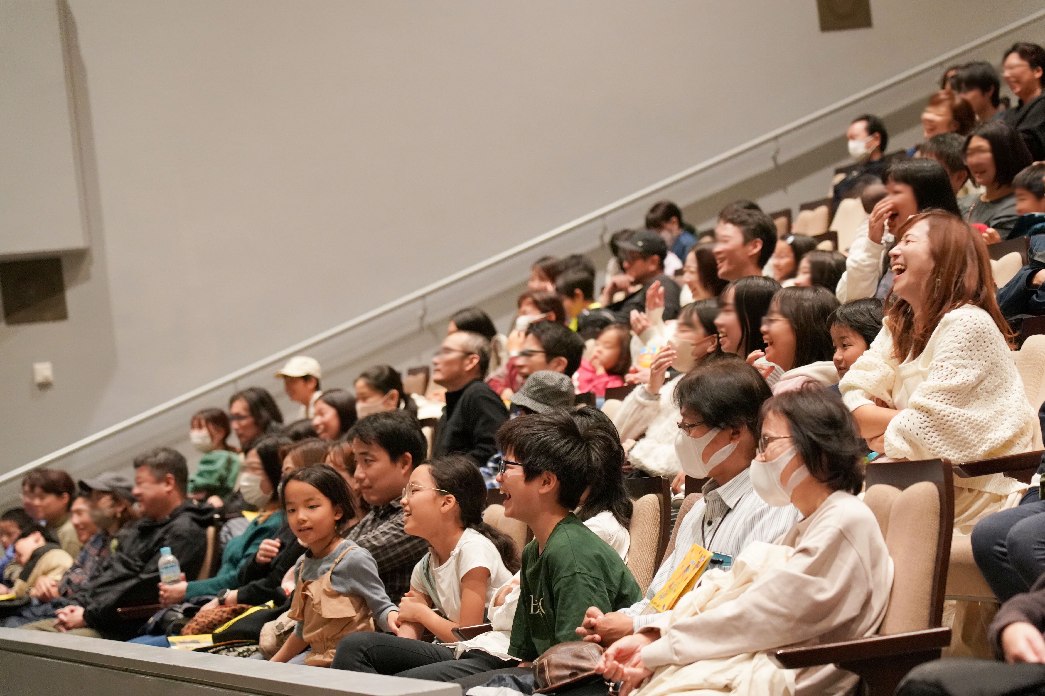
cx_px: 522
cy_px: 348
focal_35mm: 105
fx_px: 3048
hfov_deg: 19.5
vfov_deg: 13.0
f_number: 4
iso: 5000
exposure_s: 1/160
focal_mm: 105
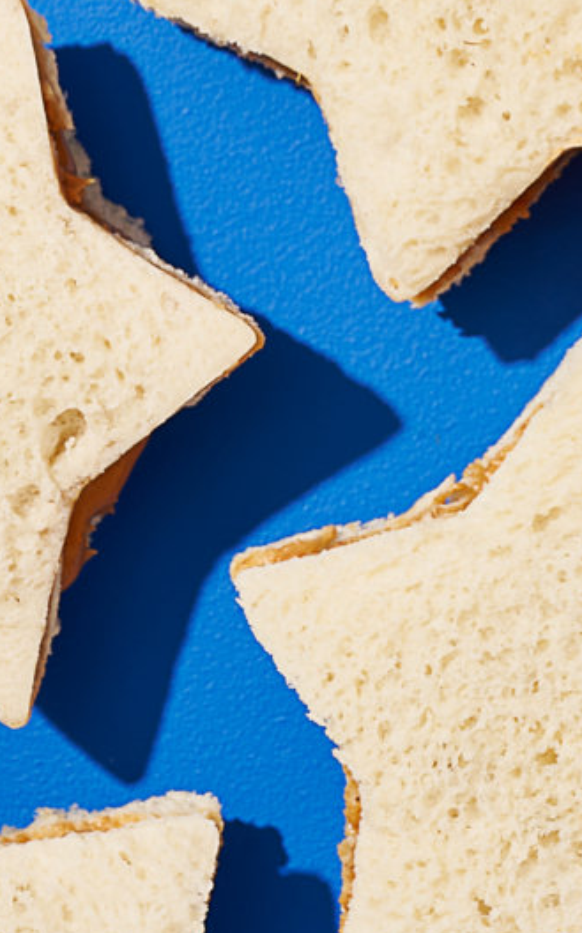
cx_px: 663
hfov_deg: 5.9
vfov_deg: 9.4
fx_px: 5639
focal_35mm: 222
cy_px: 84
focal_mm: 70
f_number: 13
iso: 100
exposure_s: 1/160
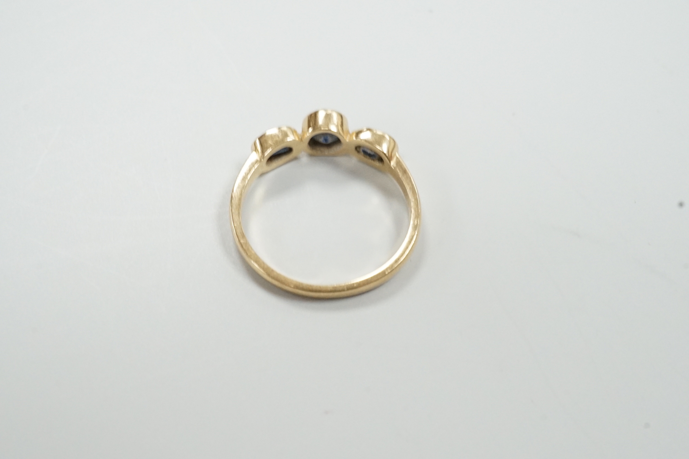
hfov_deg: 43.6
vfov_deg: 29.9
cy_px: 230
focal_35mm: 45
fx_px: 861
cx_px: 344
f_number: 22
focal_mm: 30
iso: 4000
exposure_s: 1/60
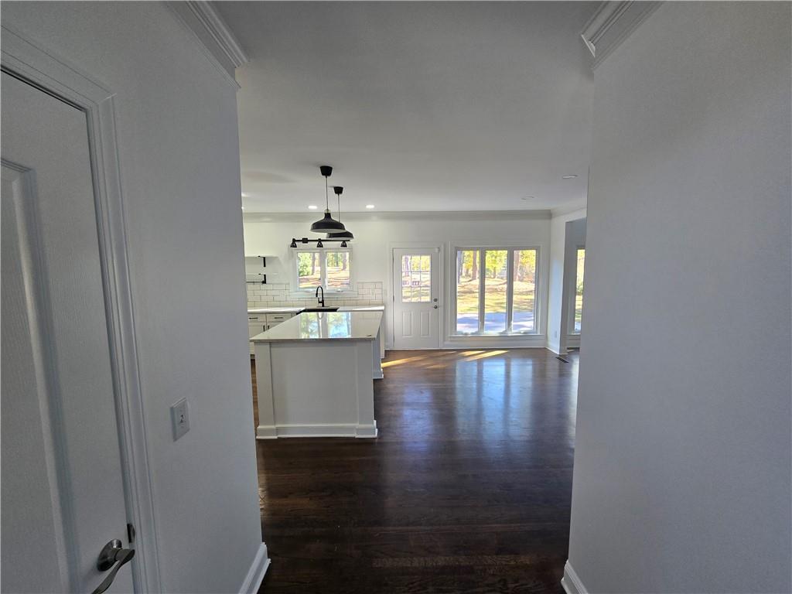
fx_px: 297
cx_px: 396
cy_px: 297
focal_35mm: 13
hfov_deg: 106.2
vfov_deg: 89.9
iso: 80
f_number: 2.2
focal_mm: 2.2
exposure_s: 1/60
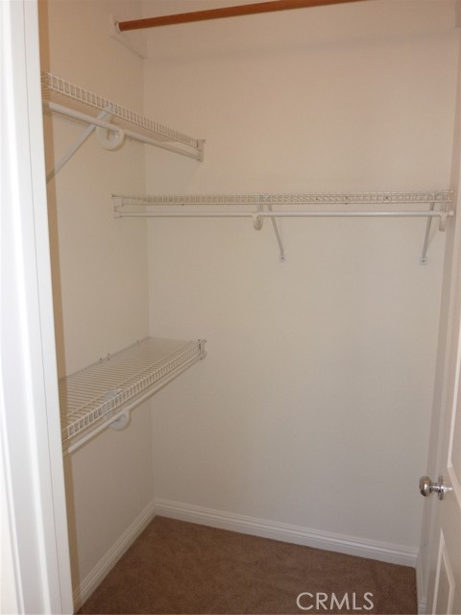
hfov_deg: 54.9
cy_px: 308
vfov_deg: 69.4
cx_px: 230
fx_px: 444
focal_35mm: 25
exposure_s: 1/30
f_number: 3.3
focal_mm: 4.5
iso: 100
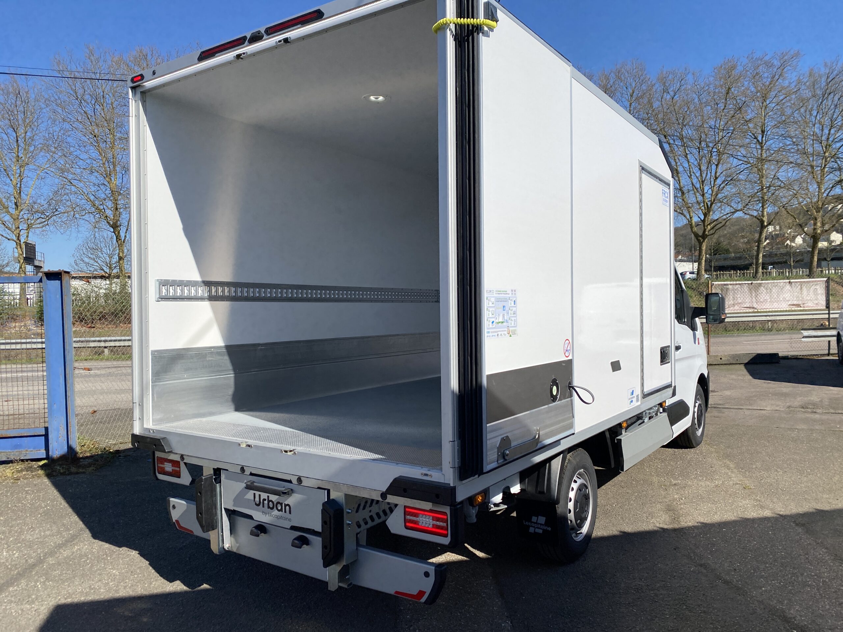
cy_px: 316
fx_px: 633
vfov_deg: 53.1
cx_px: 422
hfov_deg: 67.3
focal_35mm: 26
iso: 32
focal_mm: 4.25
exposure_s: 1/4444
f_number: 1.8
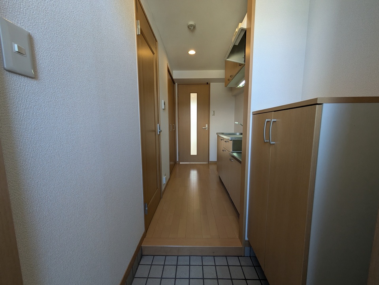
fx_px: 153
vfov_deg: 85.7
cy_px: 142
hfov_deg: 102.0
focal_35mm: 14
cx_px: 190
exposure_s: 1/120
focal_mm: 1.83
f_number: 2.2
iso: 87
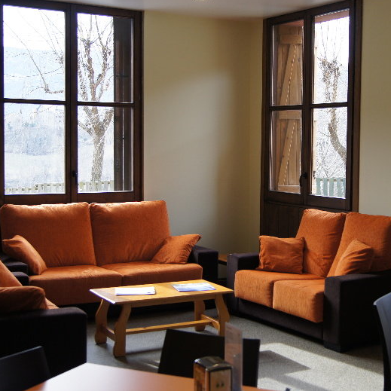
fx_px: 703
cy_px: 191
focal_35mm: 55
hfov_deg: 30.8
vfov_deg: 31.1
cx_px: 263
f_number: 4.5
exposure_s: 1/50
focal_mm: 28
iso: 160
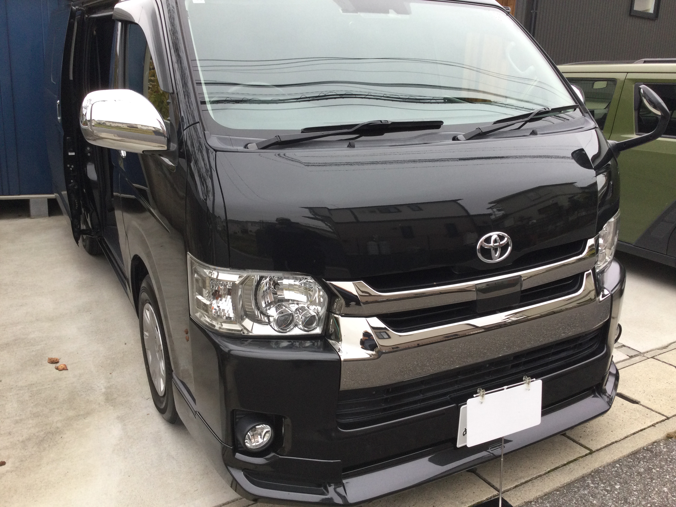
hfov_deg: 58.4
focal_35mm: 31
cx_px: 338
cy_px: 254
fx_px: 605
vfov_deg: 45.4
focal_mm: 3.3
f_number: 2.4
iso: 50
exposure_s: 1/120
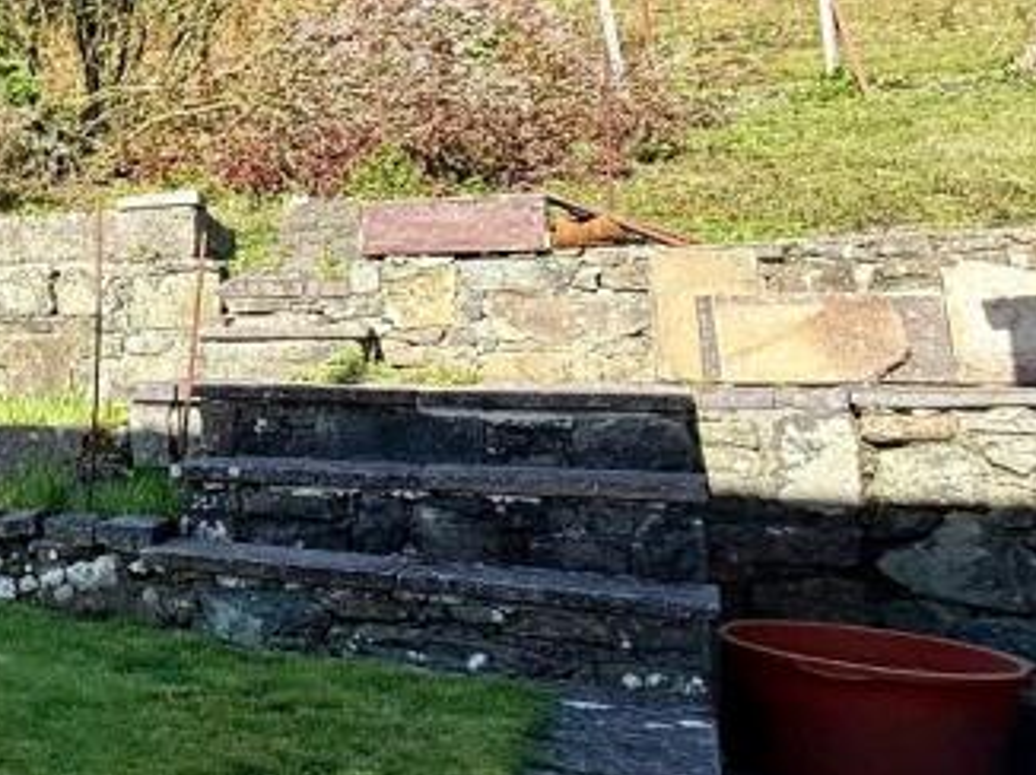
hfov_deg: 32.0
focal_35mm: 44
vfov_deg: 32.7
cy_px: 295
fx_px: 1316
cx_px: -331
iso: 50
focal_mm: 2.22
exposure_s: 1/760
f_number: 2.2
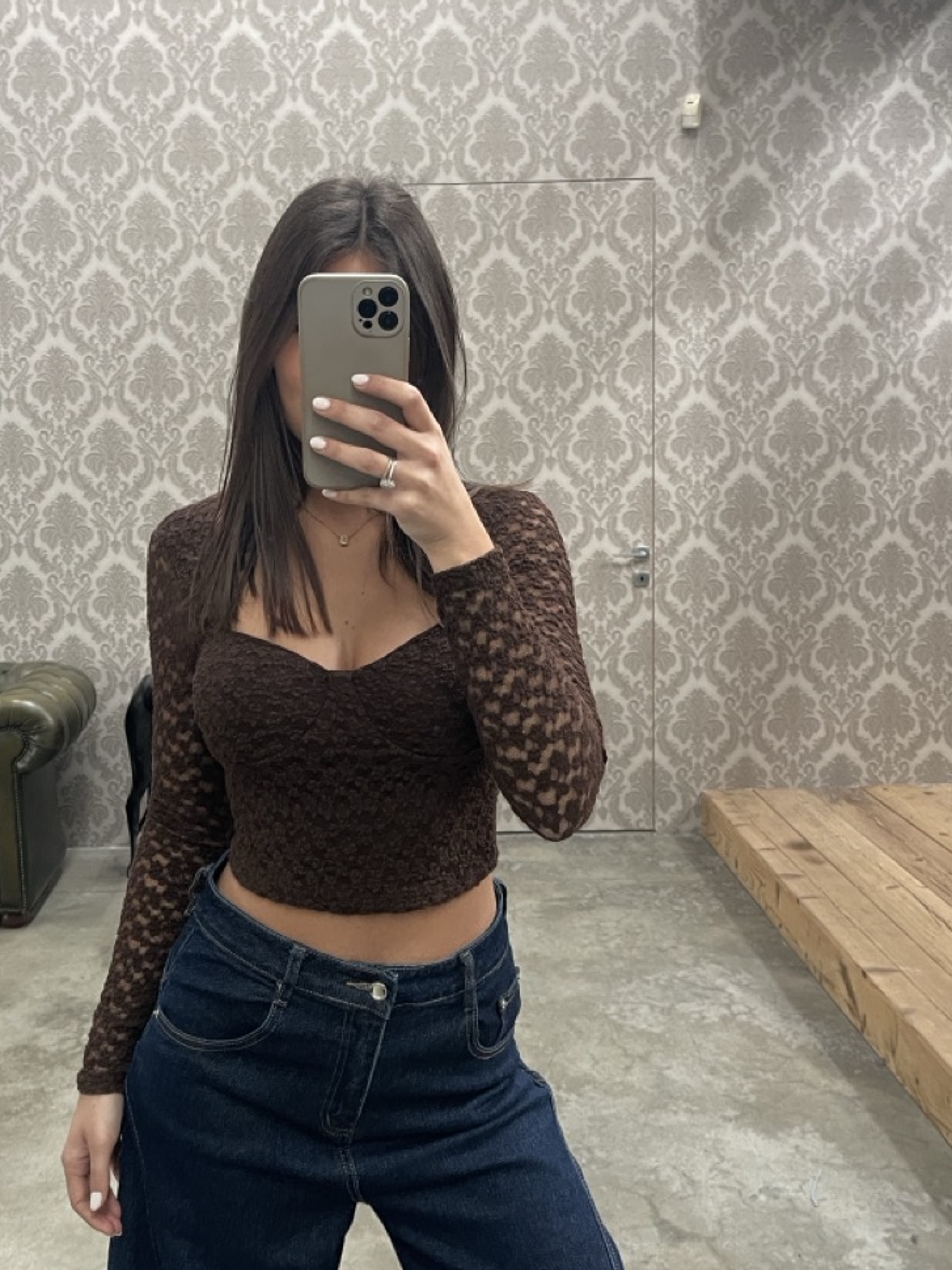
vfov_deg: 55.3
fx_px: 1211
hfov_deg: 42.8
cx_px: 392
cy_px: 602
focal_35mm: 33
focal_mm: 5.1
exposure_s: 1/60
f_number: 1.6
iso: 320
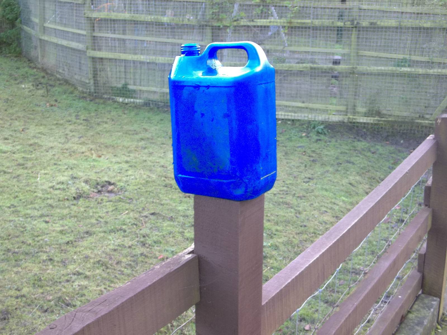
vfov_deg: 31.5
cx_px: 224
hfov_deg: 41.2
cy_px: 168
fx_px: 594
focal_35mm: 46
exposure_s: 1/20
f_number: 3.7
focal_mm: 8.3
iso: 160
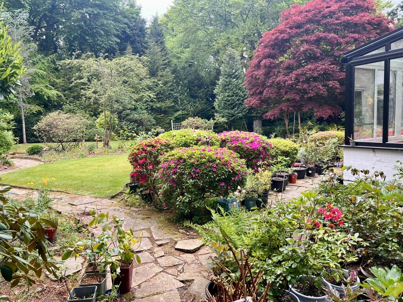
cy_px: 151
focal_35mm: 26
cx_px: 202
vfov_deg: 53.1
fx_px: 303
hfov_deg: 67.3
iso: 50
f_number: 1.5
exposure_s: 1/448
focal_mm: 5.7
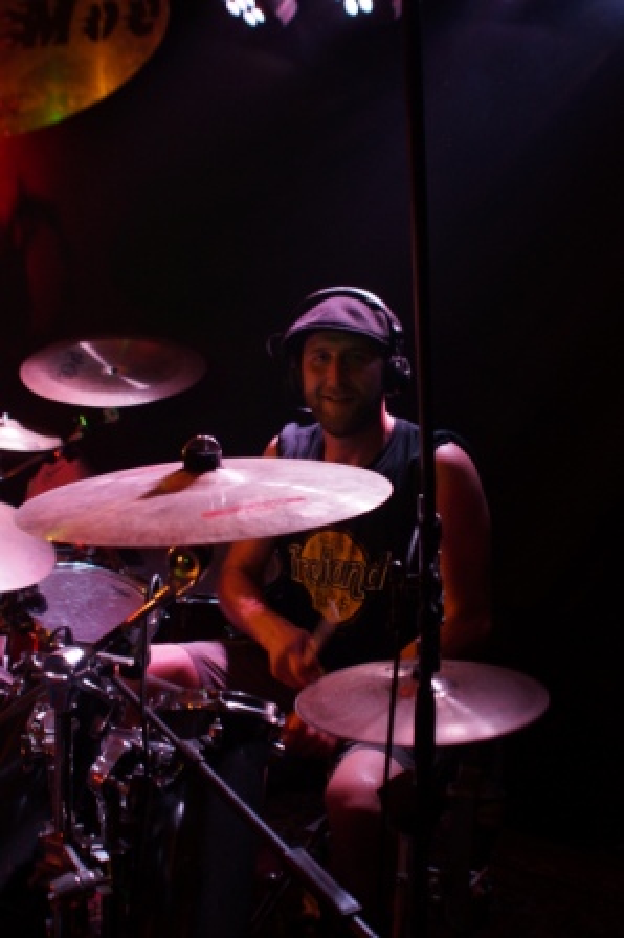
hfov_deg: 31.8
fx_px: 1094
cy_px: 469
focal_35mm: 42
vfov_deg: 46.4
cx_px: 312
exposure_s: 1/60
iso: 800
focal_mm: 28
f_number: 4
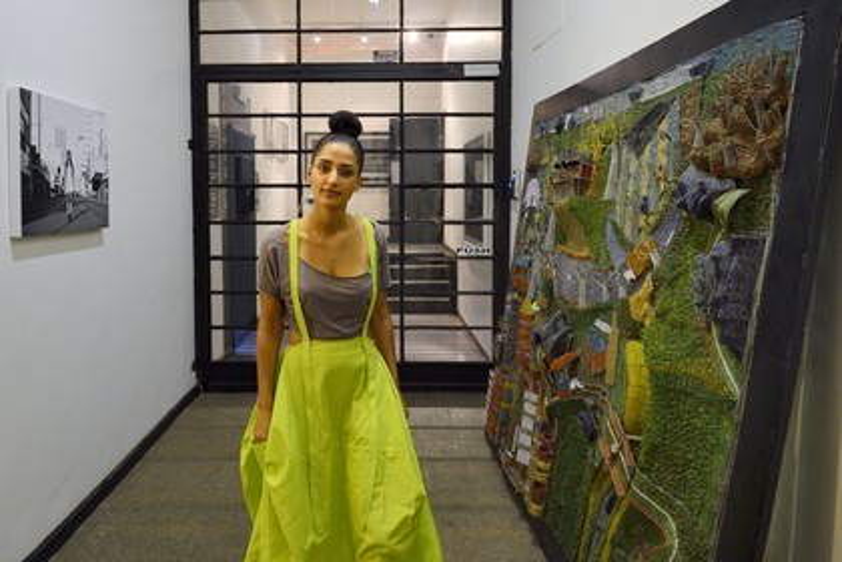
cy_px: 281
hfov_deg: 73.7
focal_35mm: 24
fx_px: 561
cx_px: 421
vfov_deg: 53.1
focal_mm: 24
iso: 1000
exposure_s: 1/30
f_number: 4
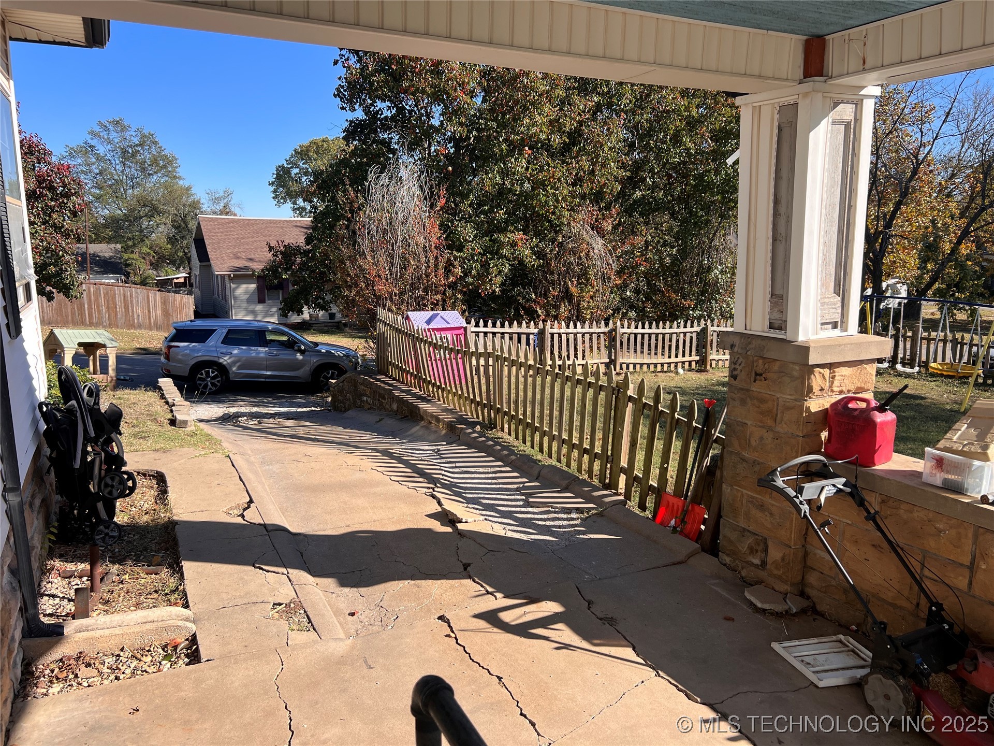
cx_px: 497
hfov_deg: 67.3
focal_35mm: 26
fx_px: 747
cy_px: 373
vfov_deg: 53.1
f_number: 1.5
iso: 50
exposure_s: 1/2165
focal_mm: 5.7
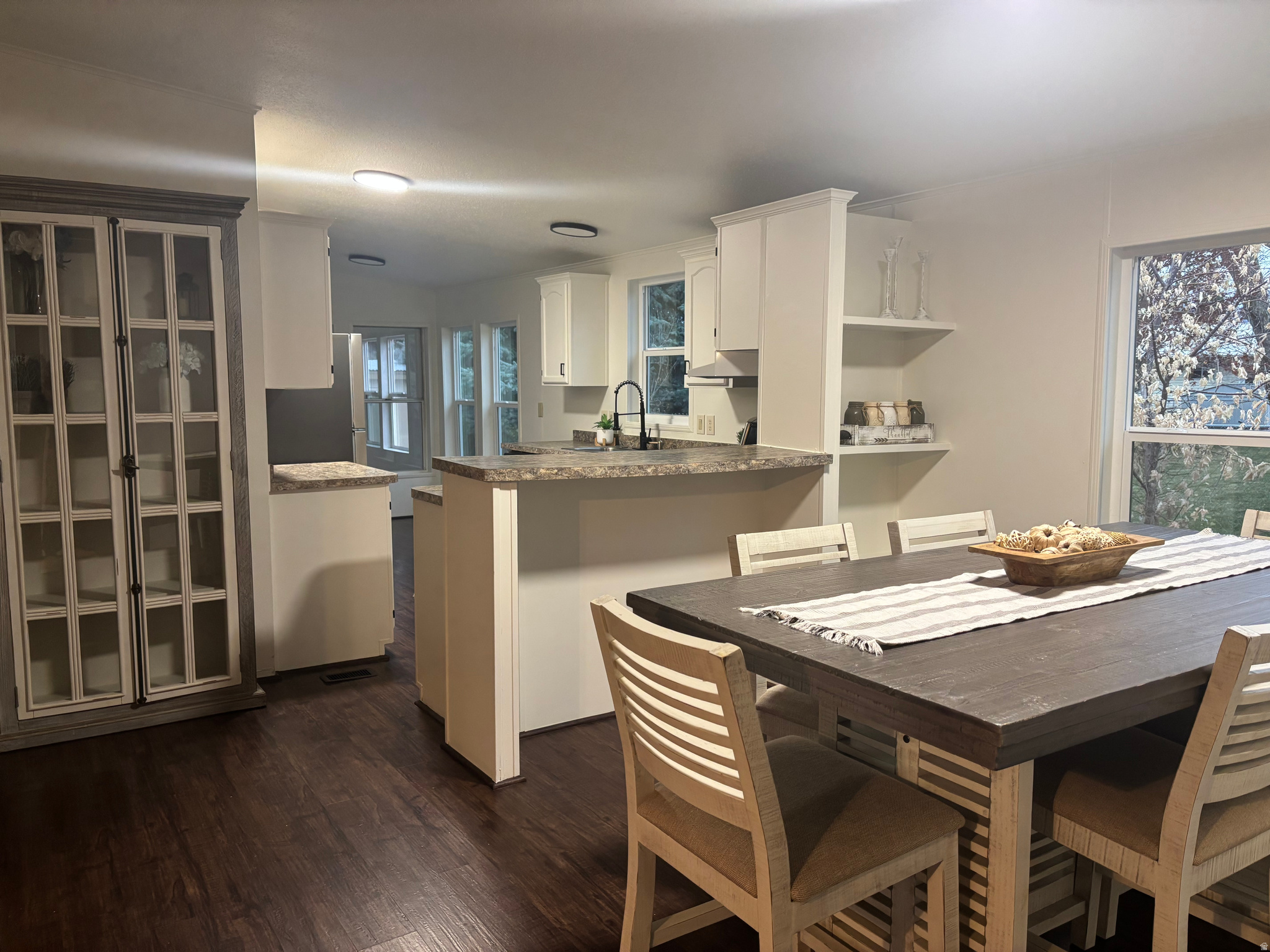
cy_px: 476
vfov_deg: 53.1
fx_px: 954
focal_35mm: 26
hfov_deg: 67.3
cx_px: 635
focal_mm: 5.96
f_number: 1.6
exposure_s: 1/60
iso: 200
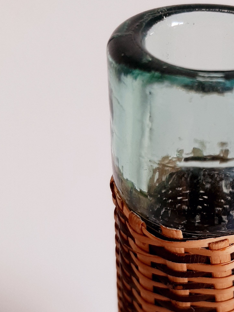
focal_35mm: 54
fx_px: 487
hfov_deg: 26.4
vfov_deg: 35.4
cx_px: 195
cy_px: 188
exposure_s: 1/33
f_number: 1.7
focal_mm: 3.93
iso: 50
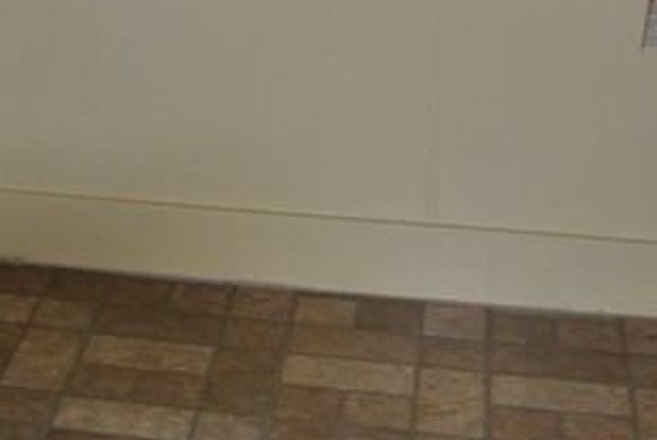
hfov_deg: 18.4
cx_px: -127
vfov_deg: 12.2
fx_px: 1919
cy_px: -306
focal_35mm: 105
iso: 450
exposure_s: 1/60
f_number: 3.5
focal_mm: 11.4
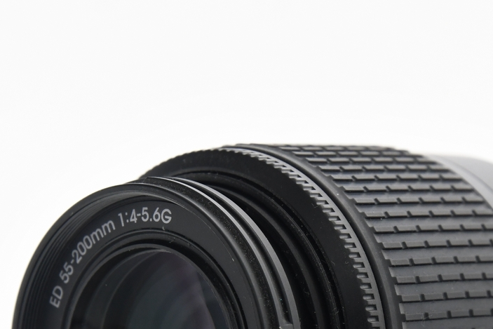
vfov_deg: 5.4
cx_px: 309
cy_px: 337
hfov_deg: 8.0
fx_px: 3506
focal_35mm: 256
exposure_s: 1/160
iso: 1000
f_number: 8
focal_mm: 80
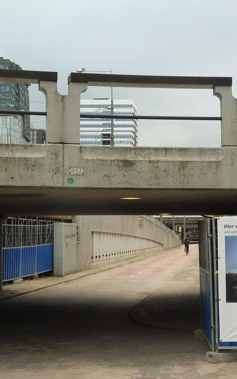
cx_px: 117
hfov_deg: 18.6
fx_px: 724
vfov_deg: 29.4
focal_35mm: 70
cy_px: 192
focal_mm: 8.5
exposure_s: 1/125
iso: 100
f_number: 5
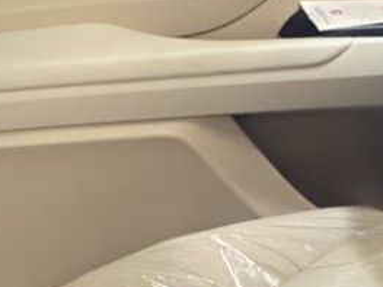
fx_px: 2190
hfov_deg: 9.5
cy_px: 121
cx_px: 706
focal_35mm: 198
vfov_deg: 7.5
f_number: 2
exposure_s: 1/40
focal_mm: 6
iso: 200
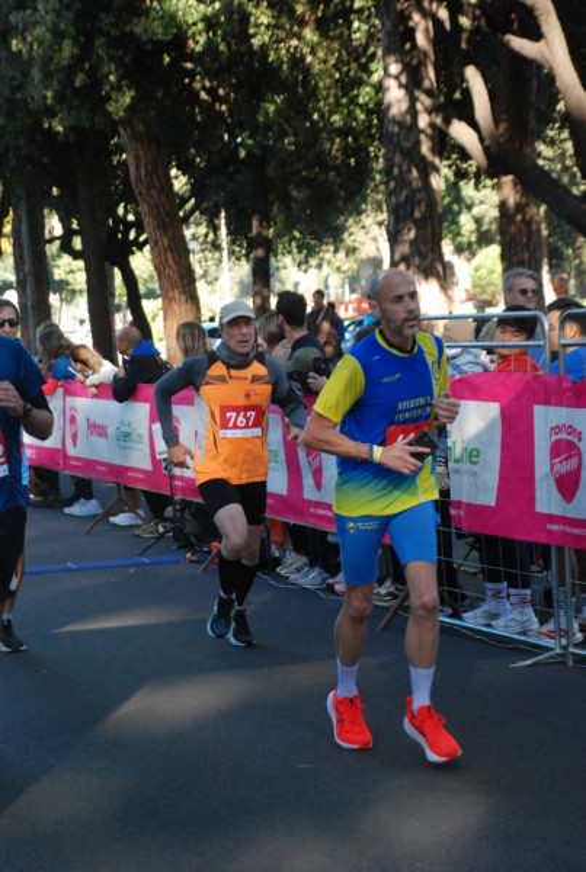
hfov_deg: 14.8
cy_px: 436
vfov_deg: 21.9
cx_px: 293
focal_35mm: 93
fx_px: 2259
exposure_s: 1/320
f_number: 5.3
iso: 1000
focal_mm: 62
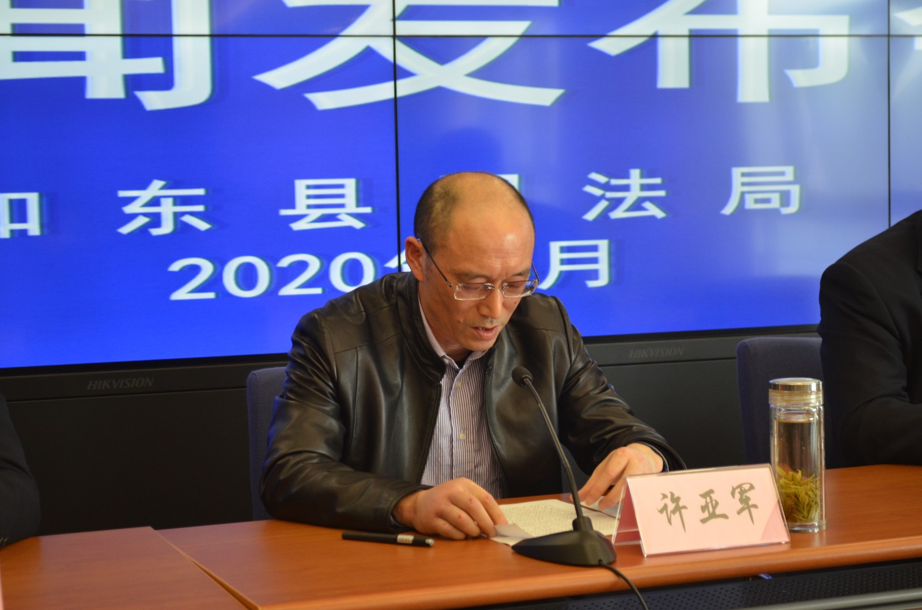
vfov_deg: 18.1
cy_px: 305
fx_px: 1916
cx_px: 461
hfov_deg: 27.1
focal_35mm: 75
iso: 800
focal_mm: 50
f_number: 5.6
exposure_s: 1/60
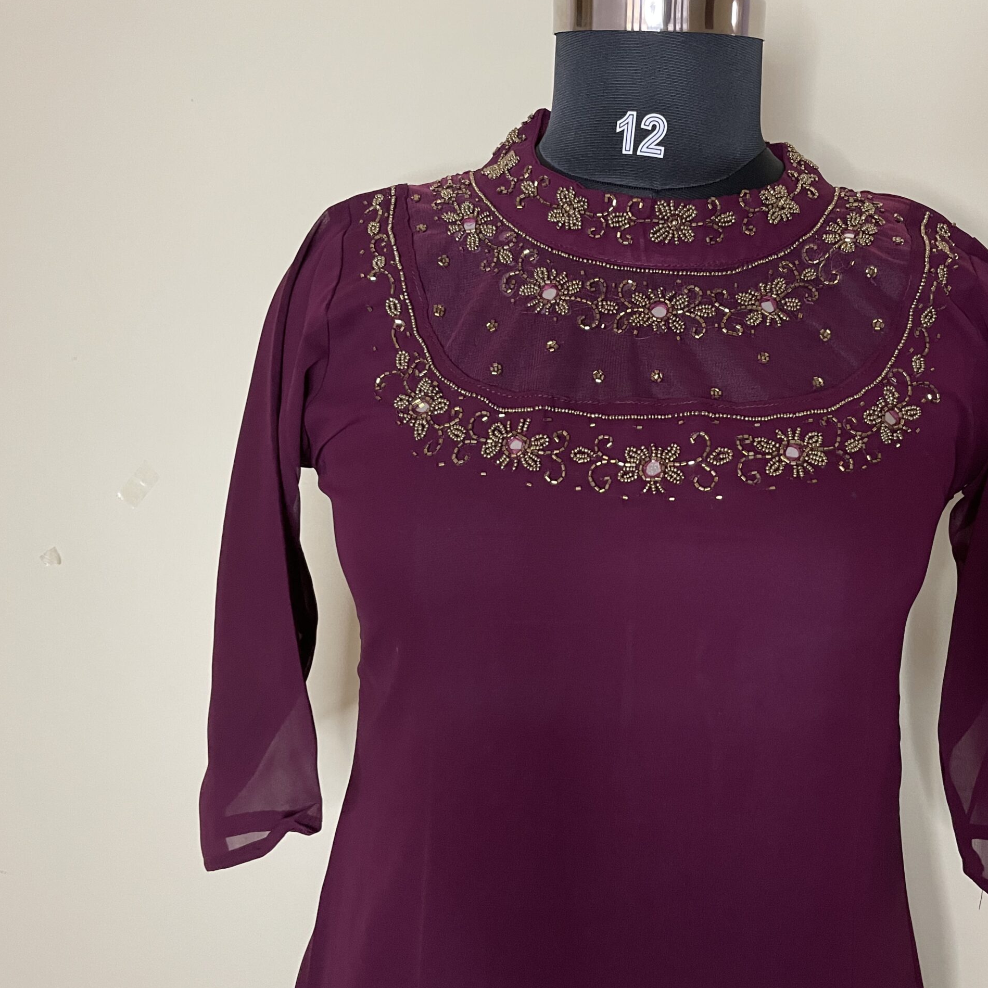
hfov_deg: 51.8
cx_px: 640
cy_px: 495
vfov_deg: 52.5
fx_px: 1001
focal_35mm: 31
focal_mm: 4.2
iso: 320
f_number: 1.6
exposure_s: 1/50
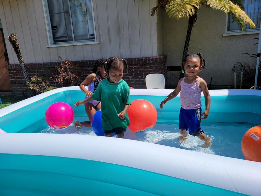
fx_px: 196
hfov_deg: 67.3
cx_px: 130
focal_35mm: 26
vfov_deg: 53.1
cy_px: 98
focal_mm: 5
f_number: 1.8
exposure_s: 1/3521
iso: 40
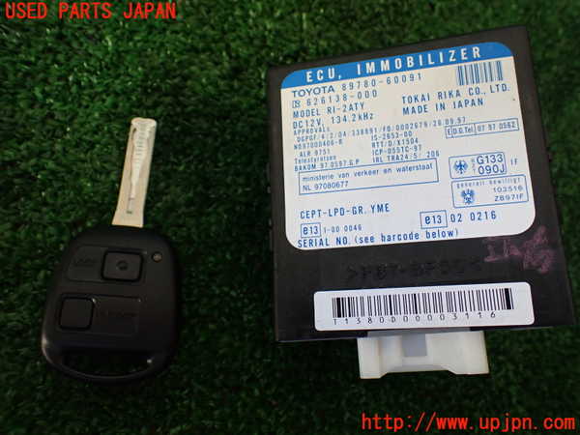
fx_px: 503
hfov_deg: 60.0
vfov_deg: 46.8
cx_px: 290
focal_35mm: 30
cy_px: 218
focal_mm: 5.4
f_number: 2.3
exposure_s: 1/125
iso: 400
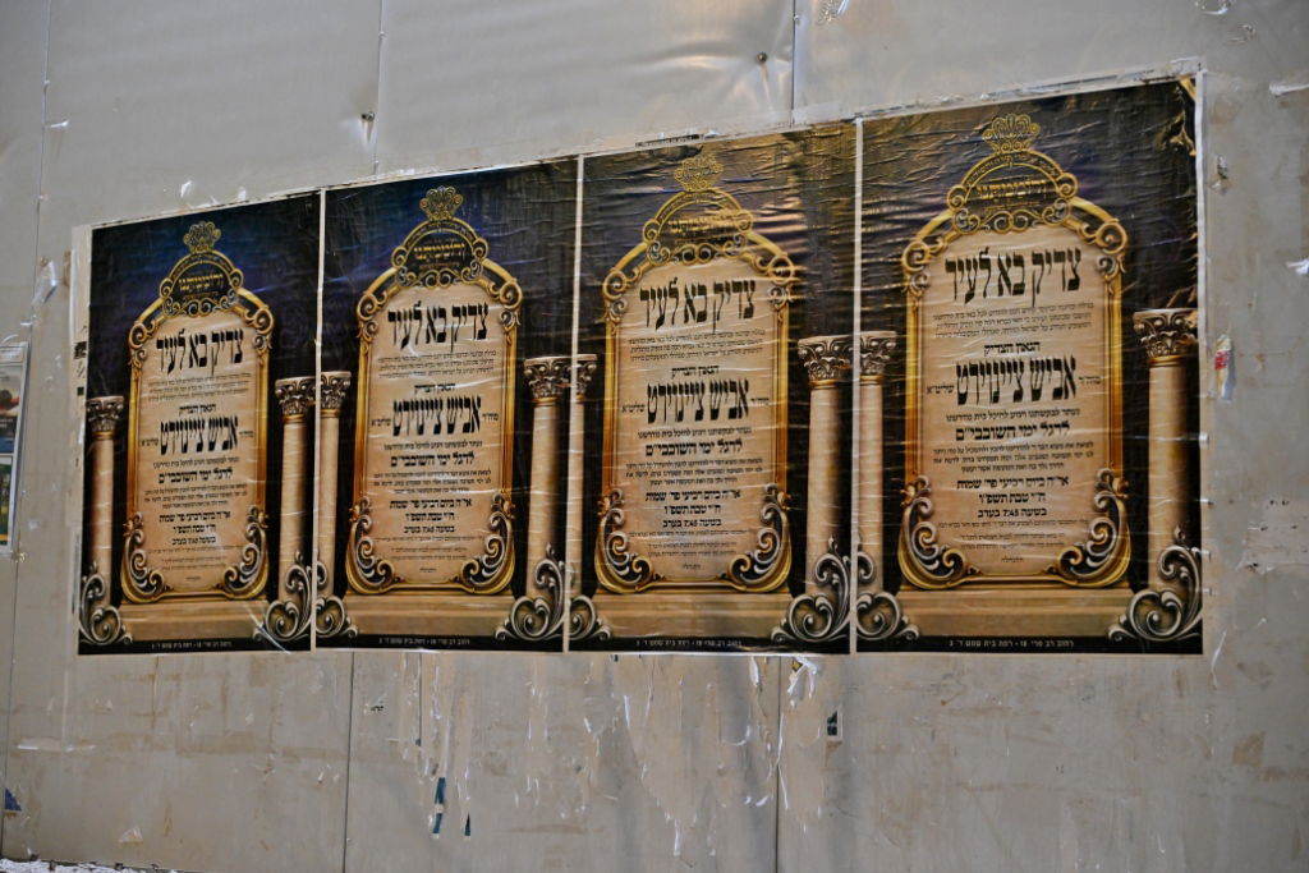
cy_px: 436
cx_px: 654
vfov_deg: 23.4
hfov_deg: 34.5
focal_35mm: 58
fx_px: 2109
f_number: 4
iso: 1250
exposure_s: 1/160
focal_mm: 58
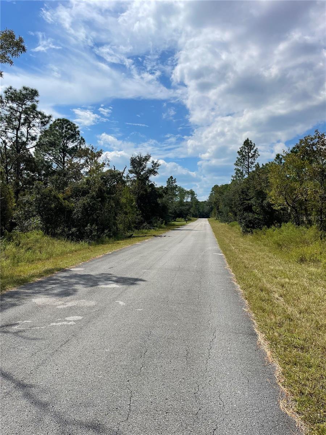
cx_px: 163
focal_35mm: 25
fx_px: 314
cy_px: 218
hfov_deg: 54.9
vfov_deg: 69.4
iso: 32
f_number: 1.6
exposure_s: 1/8547
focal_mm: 5.1
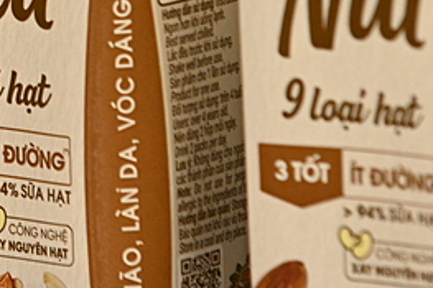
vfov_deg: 1.5
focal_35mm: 912
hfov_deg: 2.3
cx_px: -308
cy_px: -137
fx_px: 10962
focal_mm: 200
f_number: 5.6
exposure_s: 1/200
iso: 2500
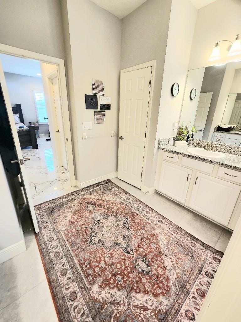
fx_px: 121
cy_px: 161
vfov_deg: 106.2
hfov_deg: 89.9
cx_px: 120
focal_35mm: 13
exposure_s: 1/60.2
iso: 200
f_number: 2.2
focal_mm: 2.2
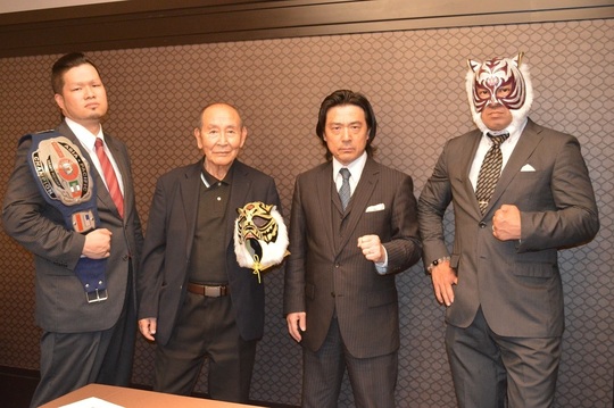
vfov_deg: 34.1
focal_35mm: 39
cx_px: 307
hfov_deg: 49.6
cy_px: 204
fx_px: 665
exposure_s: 1/60
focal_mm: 26
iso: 2800
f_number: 4.2
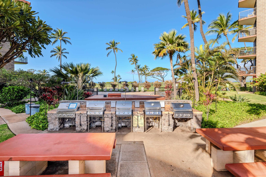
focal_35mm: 16
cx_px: 133
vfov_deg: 73.7
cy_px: 88
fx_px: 118
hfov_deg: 96.7
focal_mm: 16
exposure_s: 1/100
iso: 160
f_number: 9
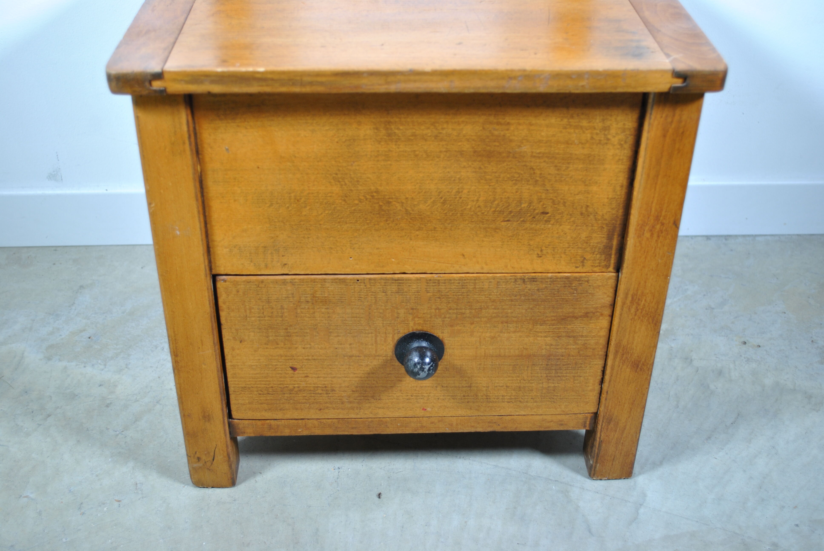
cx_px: 412
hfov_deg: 46.3
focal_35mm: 42
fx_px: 962
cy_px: 276
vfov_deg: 32.0
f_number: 4.5
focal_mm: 28
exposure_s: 1/25
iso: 200
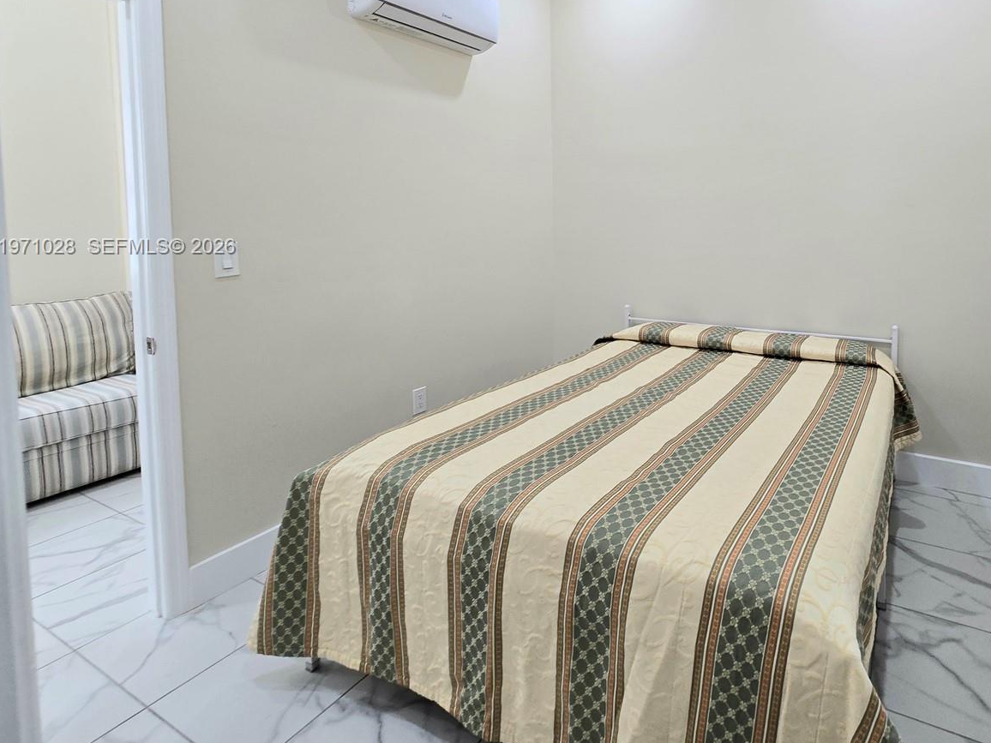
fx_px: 515
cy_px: 248
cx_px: 654
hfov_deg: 84.9
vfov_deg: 69.6
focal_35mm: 18
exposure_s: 1/60.2
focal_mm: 2.2
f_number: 2.2
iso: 100
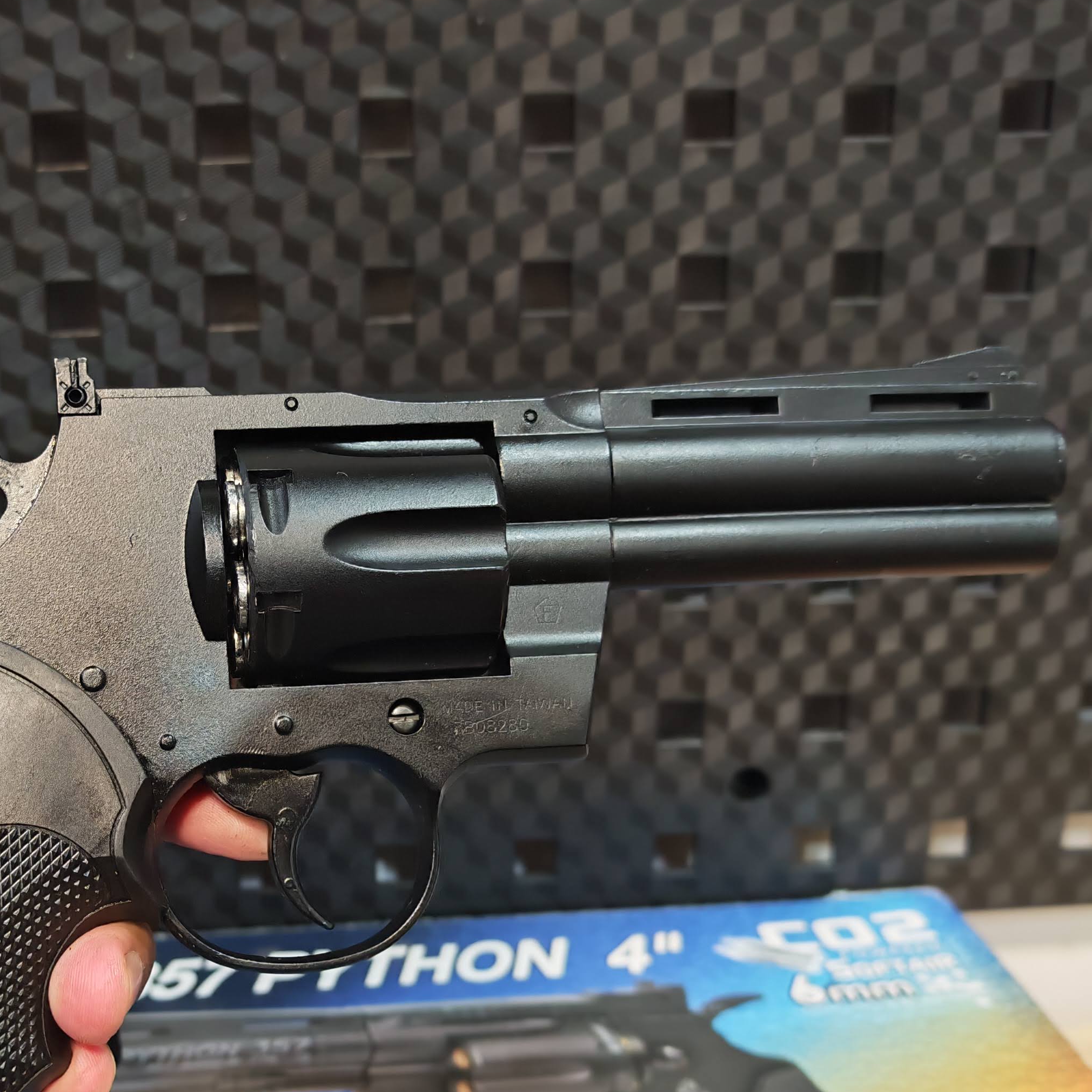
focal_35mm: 43
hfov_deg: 38.2
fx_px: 1535
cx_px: 275
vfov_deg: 38.8
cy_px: 709
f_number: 2
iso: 400
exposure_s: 1/50
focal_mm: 6.83
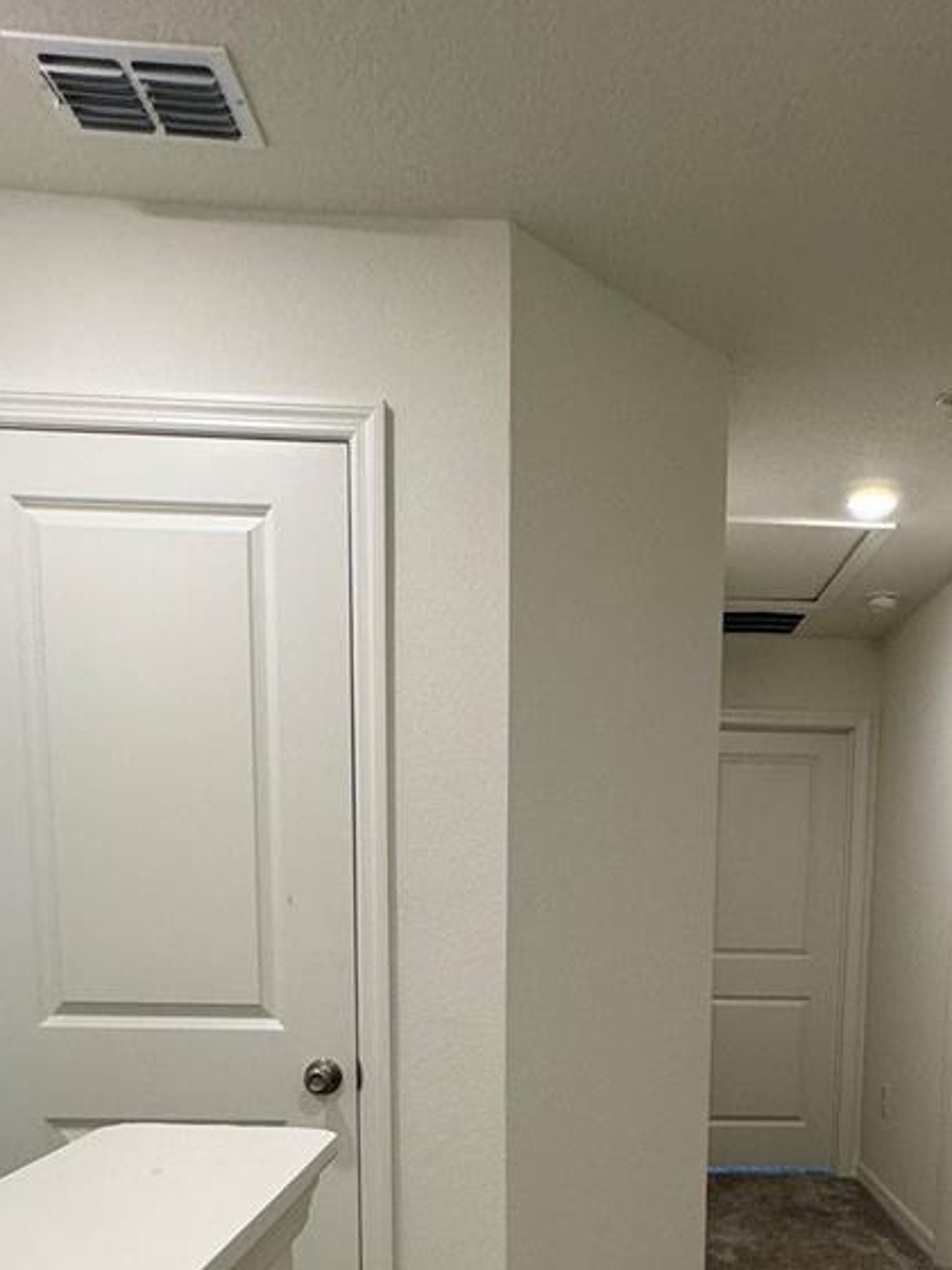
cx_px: 651
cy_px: 1039
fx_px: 1100
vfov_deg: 55.2
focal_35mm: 30
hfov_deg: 45.9
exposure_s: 1/120
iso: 200
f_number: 2.2
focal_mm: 2.22
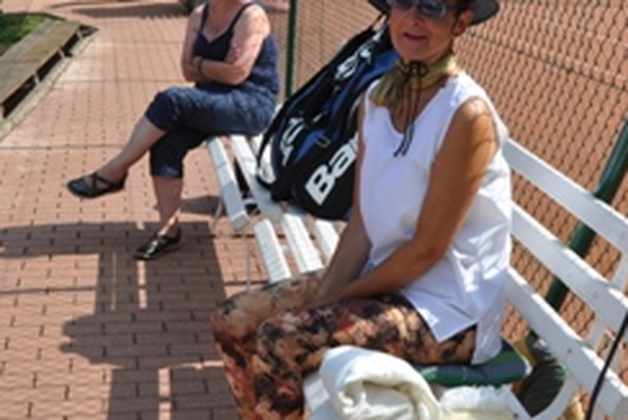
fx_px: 1152
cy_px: 95
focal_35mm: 66
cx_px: 347
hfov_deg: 30.5
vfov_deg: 20.4
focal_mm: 24
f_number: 9
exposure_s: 1/320
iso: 200
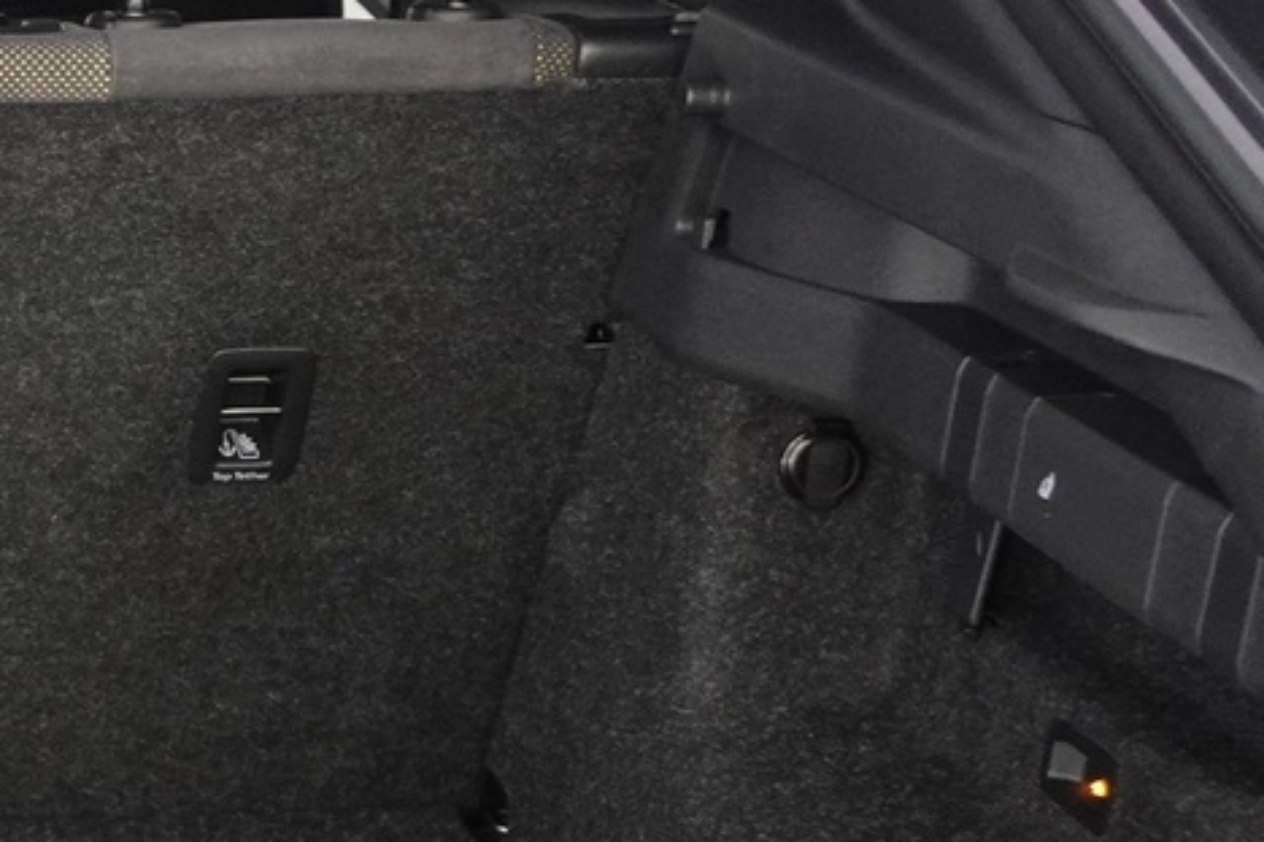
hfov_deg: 21.5
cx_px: -489
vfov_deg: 16.0
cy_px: 923
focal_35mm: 83
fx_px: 2914
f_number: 1.8
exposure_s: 1/25
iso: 800
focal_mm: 9.4
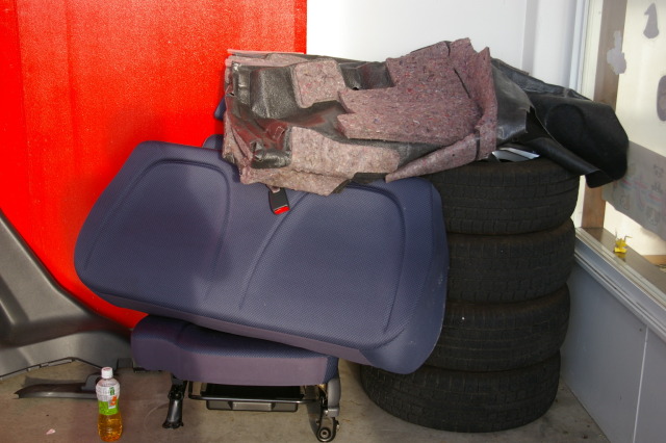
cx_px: 333
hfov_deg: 40.0
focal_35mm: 50
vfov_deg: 27.2
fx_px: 915
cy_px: 222
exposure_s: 1/90
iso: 200
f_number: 4.5
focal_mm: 33
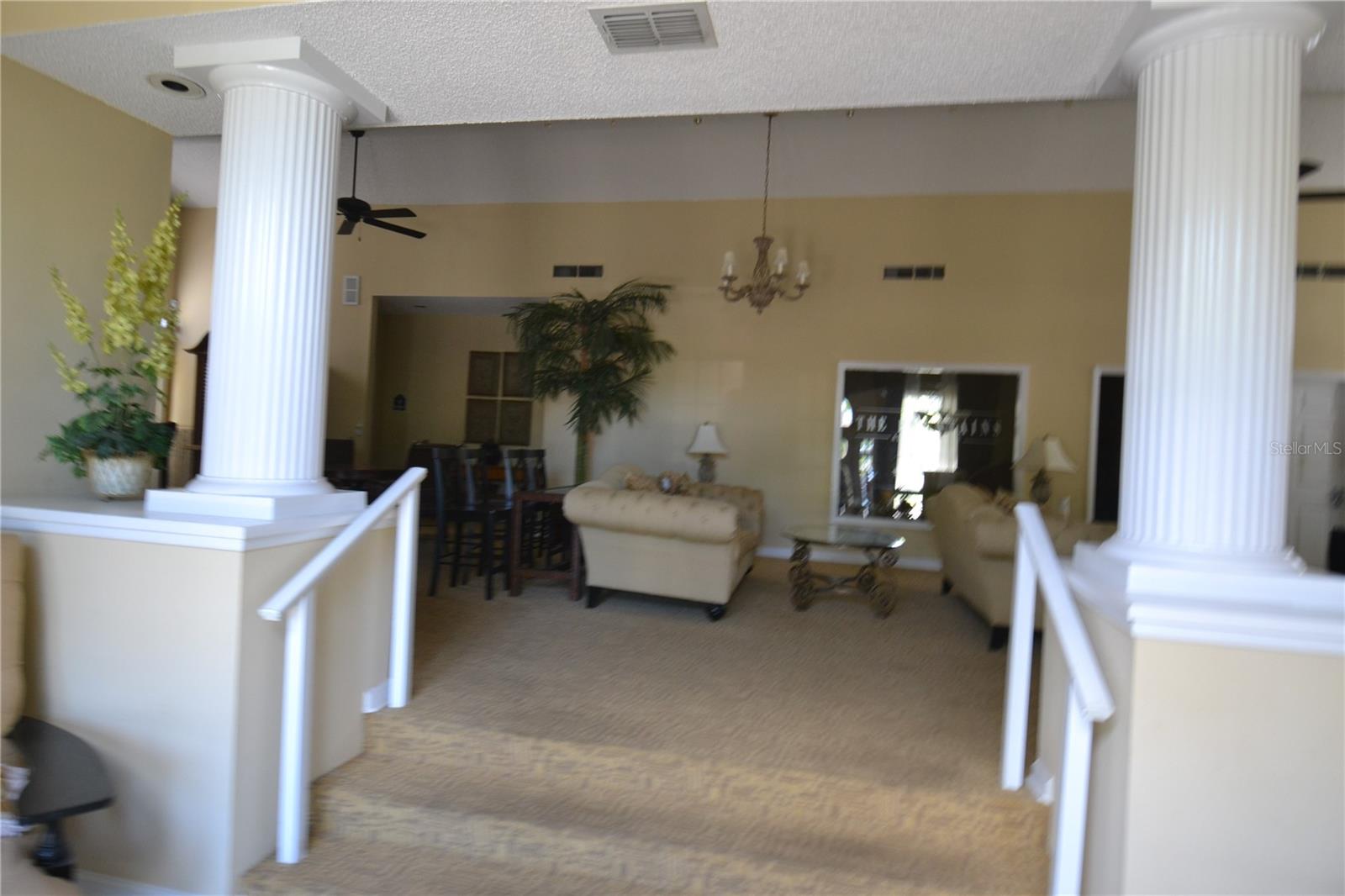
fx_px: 728
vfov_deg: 63.2
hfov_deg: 85.4
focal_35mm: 20
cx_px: 672
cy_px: 448
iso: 560
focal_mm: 13
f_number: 3.8
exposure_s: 1/60
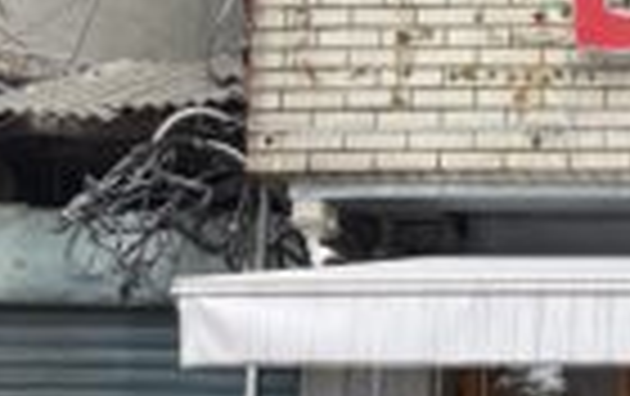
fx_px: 2150
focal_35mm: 125
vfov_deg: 10.3
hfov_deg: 13.9
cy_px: 504
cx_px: 1292
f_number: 1.78
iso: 80
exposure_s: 1/517
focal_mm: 6.76
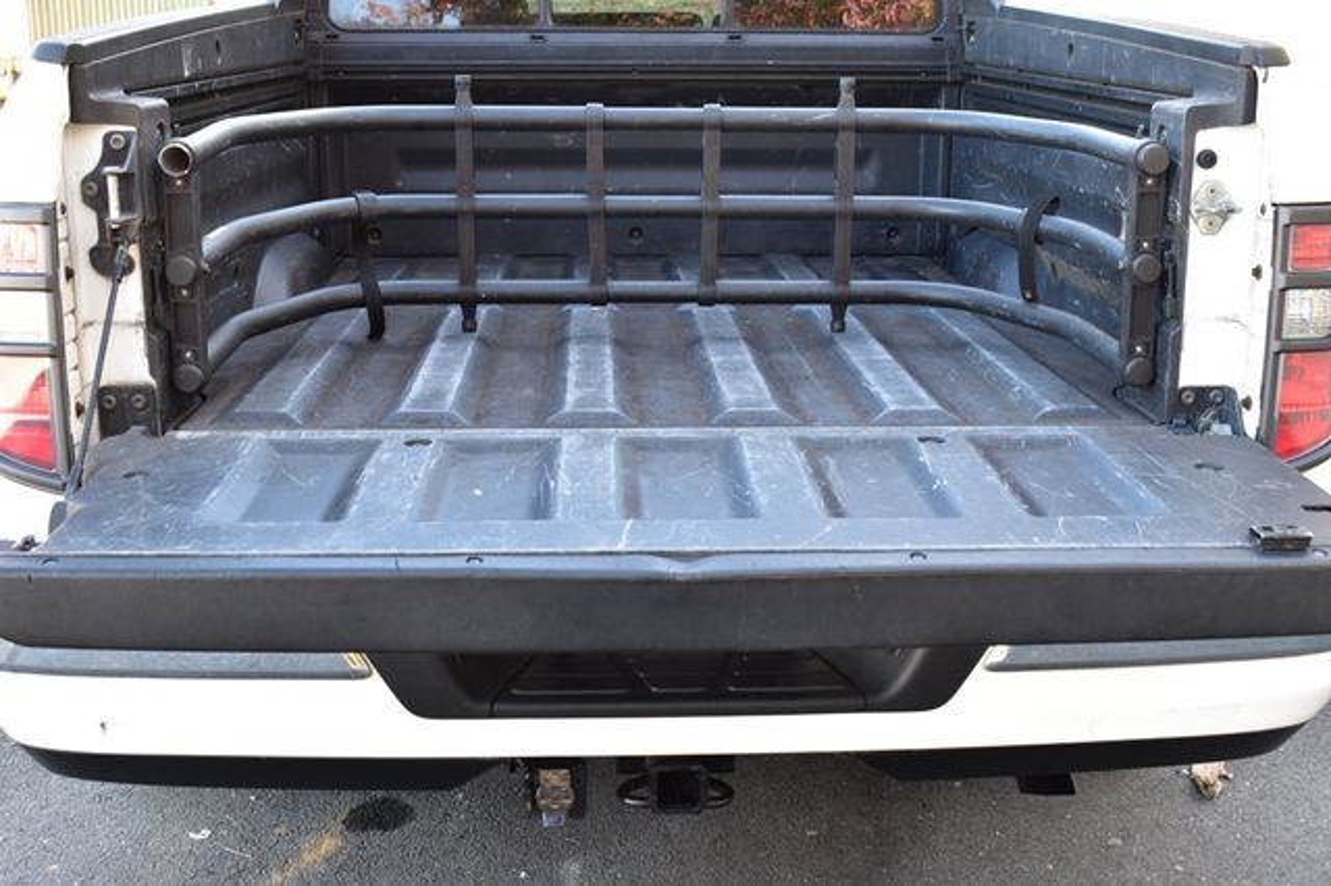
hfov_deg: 49.6
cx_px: 666
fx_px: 1441
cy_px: 443
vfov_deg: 34.2
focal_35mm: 39
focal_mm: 26
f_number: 8
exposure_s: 1/50
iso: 400
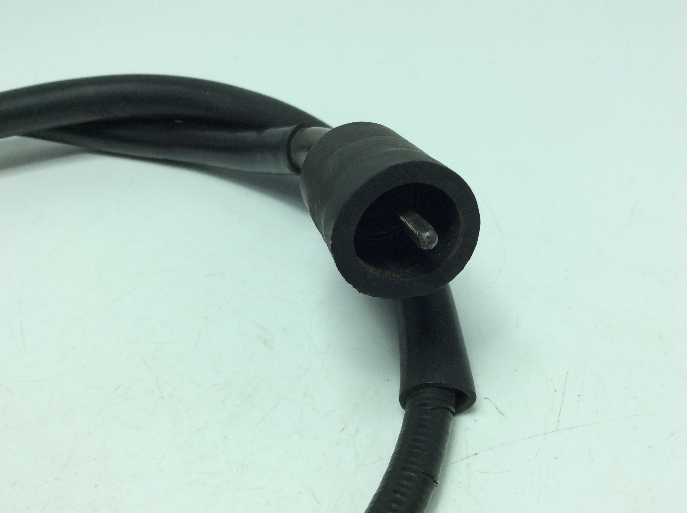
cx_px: 344
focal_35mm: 32
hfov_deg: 56.9
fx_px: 634
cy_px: 256
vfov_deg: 44.1
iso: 32
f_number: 2.4
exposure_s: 1/520
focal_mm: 3.3
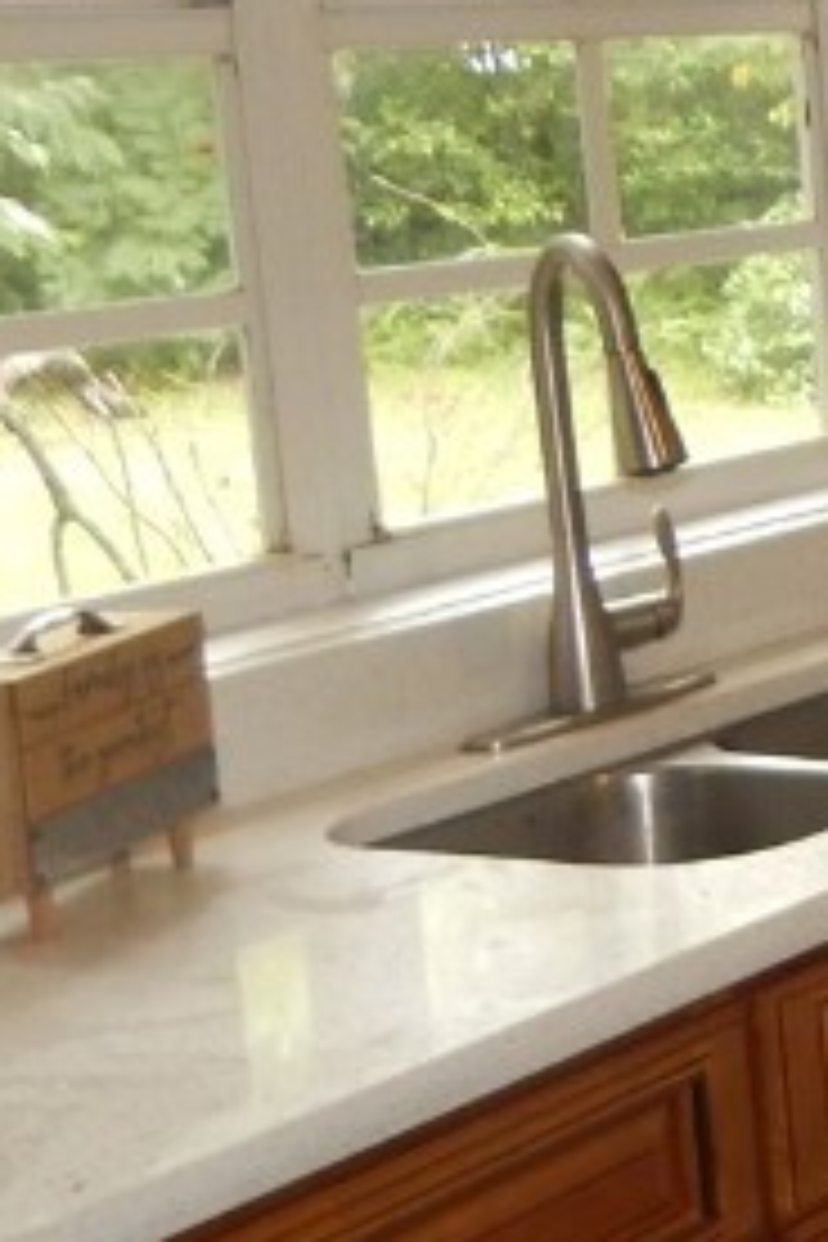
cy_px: 405
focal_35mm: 85
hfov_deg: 12.1
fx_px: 2932
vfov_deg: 23.8
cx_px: 2120
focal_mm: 4
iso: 200
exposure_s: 1/30
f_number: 3
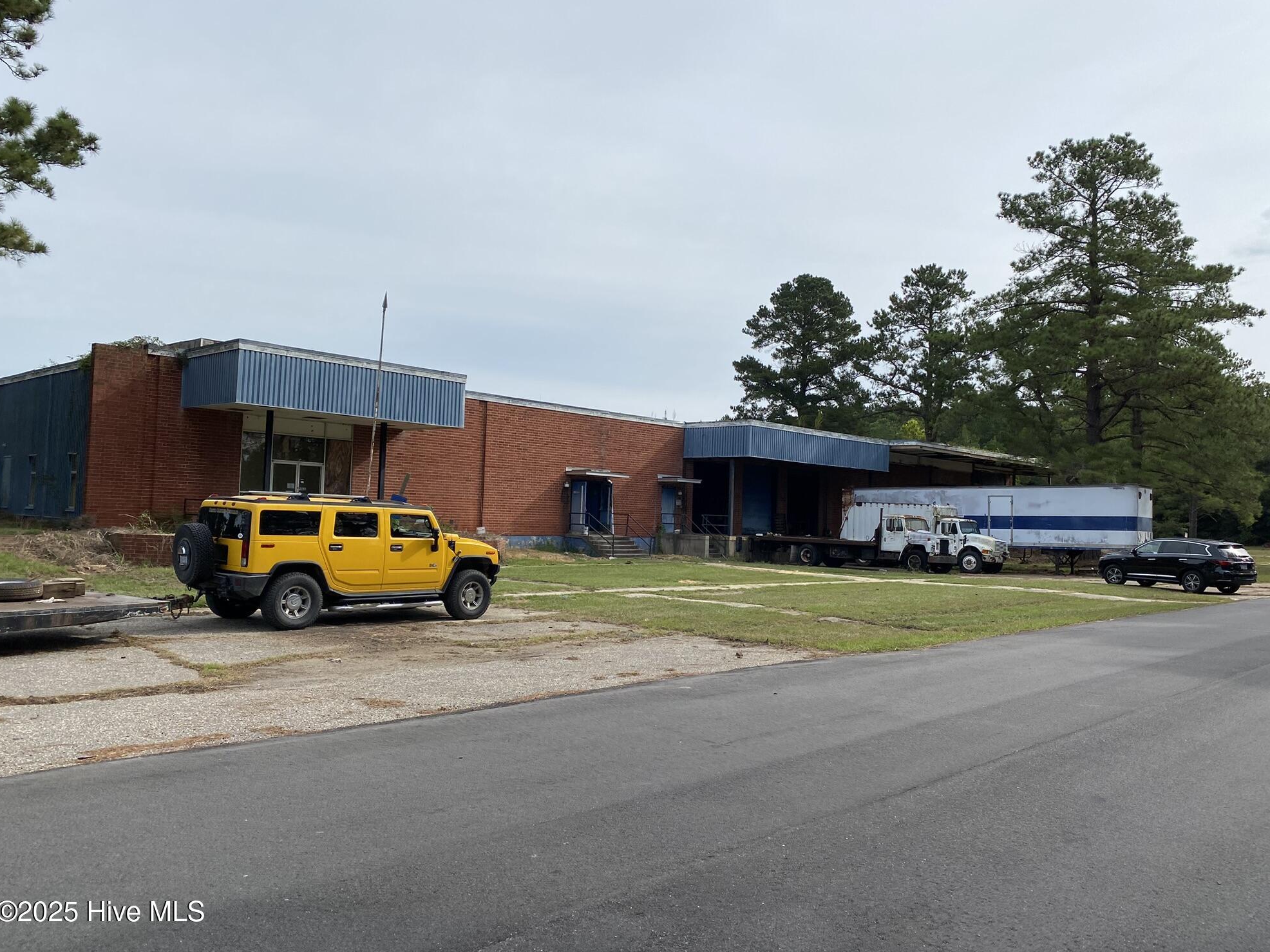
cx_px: 652
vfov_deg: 51.3
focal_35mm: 27
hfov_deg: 65.3
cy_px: 462
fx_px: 991
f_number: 1.8
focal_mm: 4.25
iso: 32
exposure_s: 1/3846
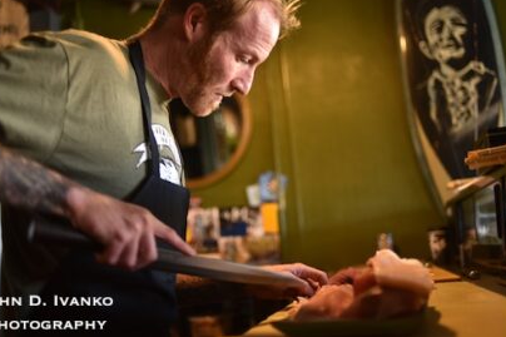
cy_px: 150
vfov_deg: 34.1
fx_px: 548
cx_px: 243
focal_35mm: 39
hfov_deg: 49.6
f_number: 2
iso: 640
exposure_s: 1/80
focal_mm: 35
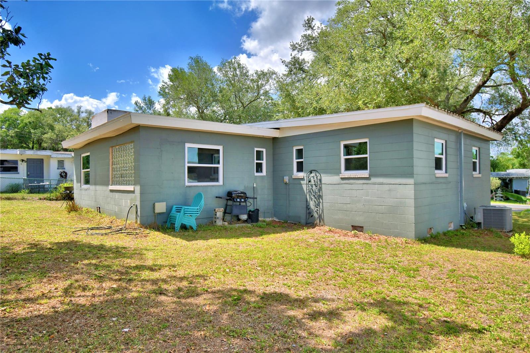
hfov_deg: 81.2
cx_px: 265
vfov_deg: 59.5
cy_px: 176
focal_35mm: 21
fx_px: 309
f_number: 5
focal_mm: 14
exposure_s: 1/800
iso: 100
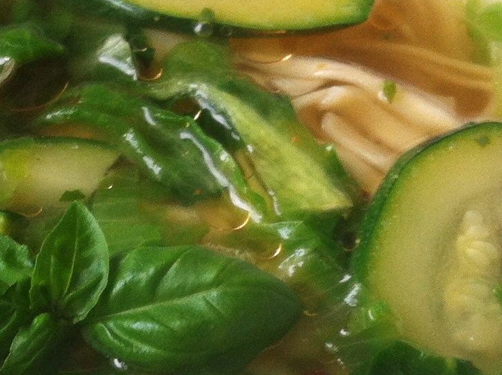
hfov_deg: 15.5
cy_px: 493
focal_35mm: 126
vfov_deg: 11.4
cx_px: 64
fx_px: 1825
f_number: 2.8
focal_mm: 3.85
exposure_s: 1/60
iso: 80
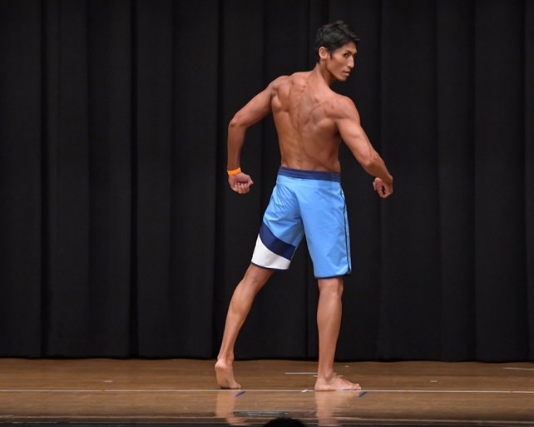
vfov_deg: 6.1
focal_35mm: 255
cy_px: 214
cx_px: 262
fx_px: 4028
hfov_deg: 7.6
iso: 6400
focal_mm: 150
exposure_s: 1/400
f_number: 5.6
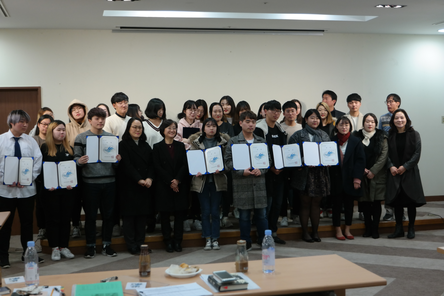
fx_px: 641
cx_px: 222
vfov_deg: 26.0
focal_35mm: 52
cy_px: 148
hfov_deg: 38.2
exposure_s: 1/30
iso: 800
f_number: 5
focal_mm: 34
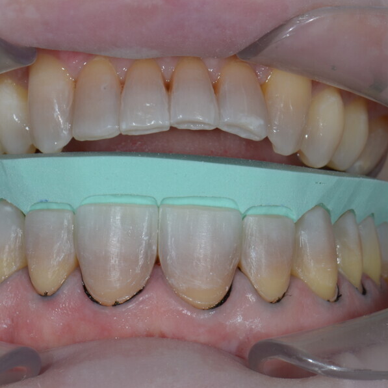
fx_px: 2570
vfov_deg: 8.6
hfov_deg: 8.6
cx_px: 138
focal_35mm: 203
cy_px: 194
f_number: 29
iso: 160
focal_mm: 105
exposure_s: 1/125
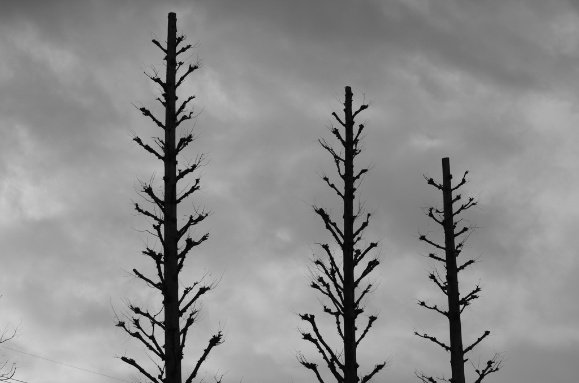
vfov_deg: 13.0
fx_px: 1685
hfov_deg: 19.5
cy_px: 192
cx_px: 290
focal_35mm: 105
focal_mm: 70
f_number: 6.3
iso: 100
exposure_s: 1/500
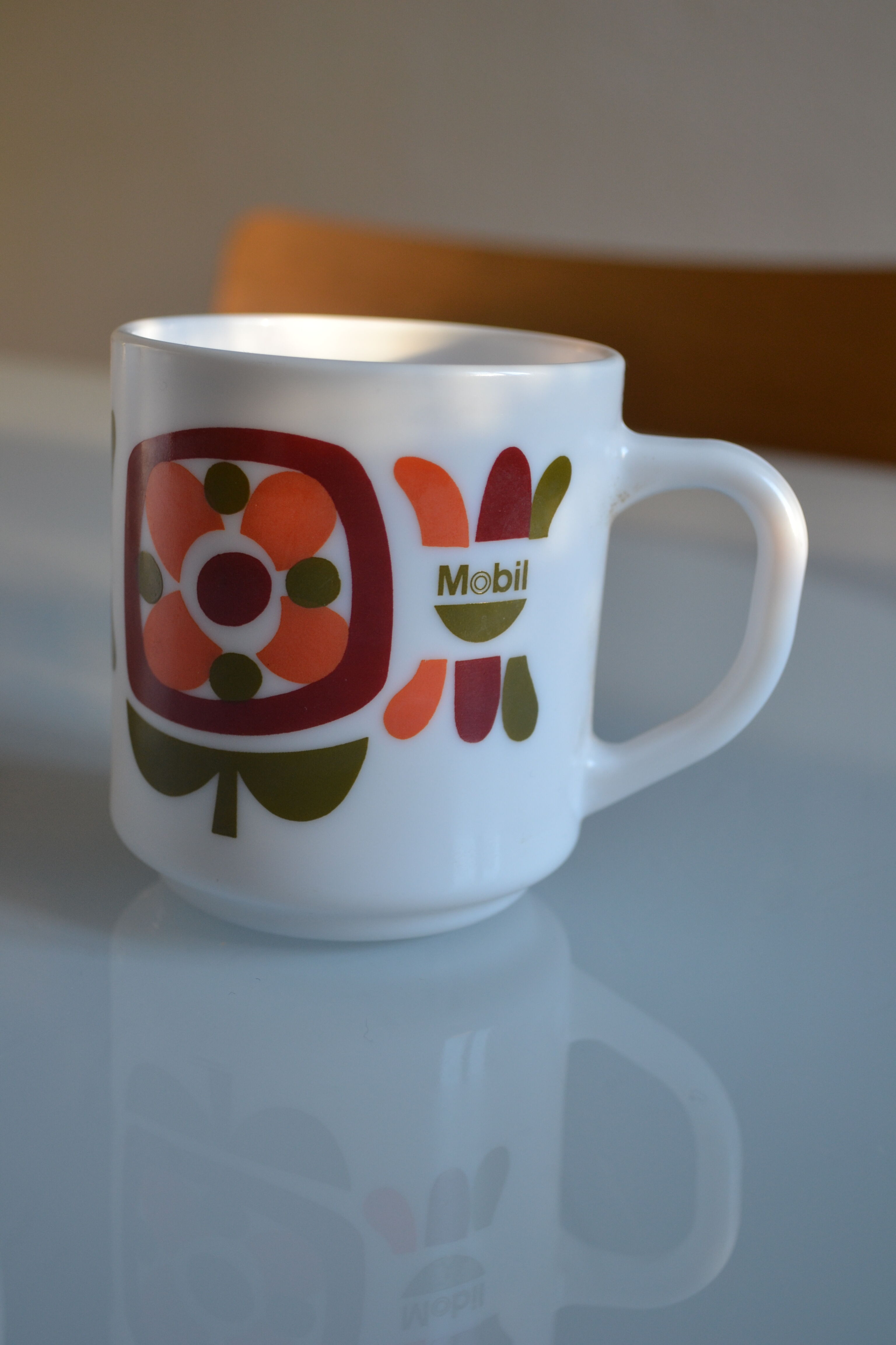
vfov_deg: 41.1
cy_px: 672
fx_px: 1792
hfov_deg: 28.1
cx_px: 448
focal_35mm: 48
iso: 400
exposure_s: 1/30
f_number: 4.8
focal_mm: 32
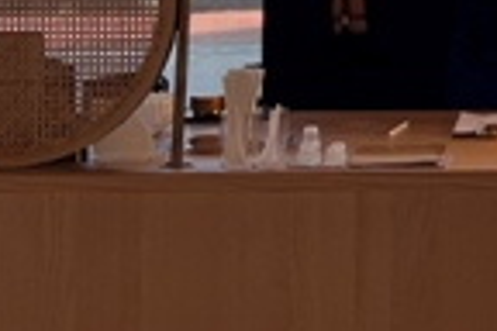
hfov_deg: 13.2
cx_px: 670
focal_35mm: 150
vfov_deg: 8.8
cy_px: -228
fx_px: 2071
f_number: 1.5
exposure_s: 1/120
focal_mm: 5.7
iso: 50
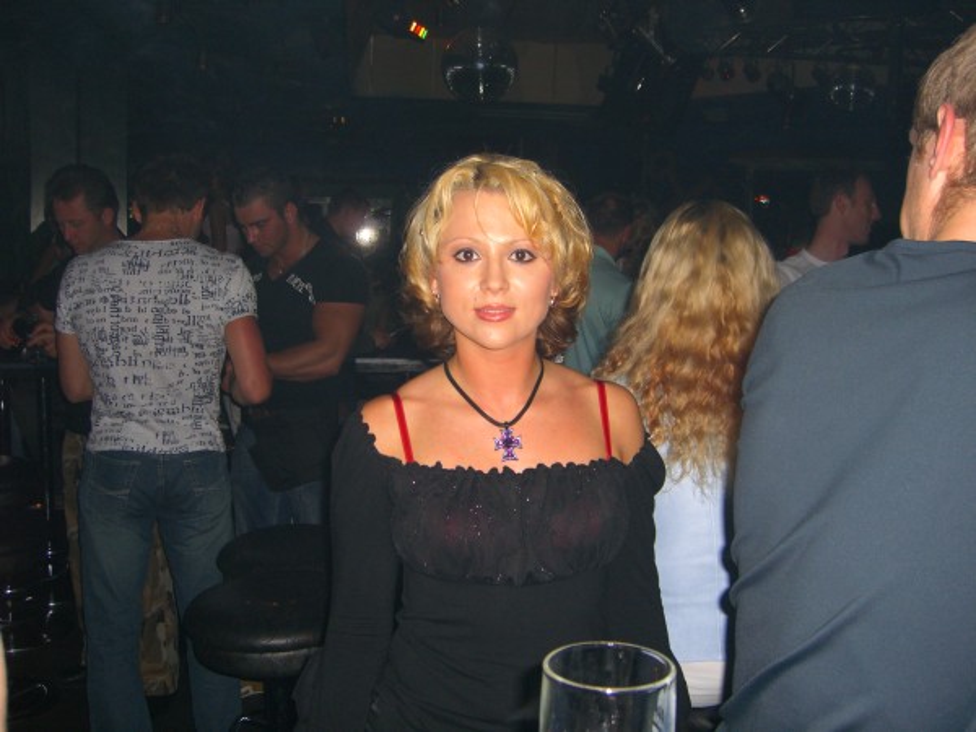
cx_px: 488
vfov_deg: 37.7
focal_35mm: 38
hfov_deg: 49.0
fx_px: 1071
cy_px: 366
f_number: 2.8
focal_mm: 7.9
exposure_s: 1/60
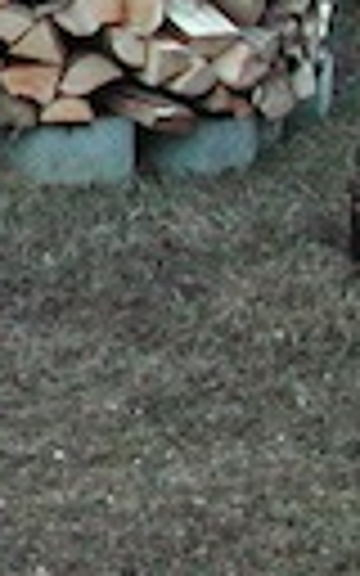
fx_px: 3155
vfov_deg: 10.4
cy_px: 45
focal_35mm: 201
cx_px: -495
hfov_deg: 6.2
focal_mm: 8
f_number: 2.8
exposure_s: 1/31.9
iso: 100
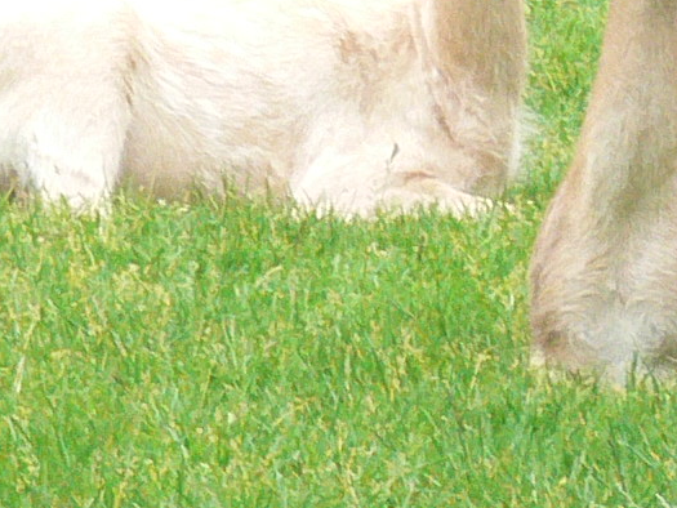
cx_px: 319
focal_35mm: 1032
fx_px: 20188
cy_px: -793
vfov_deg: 1.4
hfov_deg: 1.9
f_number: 6.3
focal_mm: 35.1
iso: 200
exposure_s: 1/80
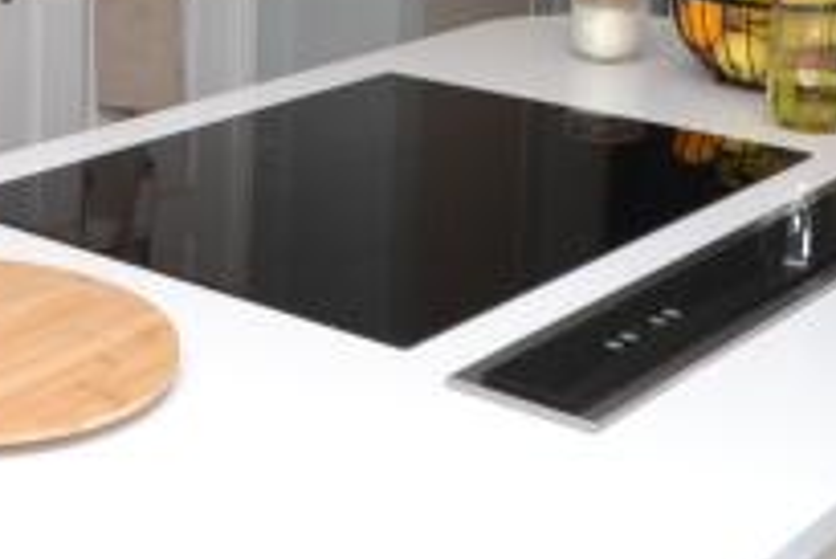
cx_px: -61
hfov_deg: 25.2
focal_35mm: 75
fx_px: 1743
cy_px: -169
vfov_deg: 17.1
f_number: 5.6
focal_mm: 10
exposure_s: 1/125
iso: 200
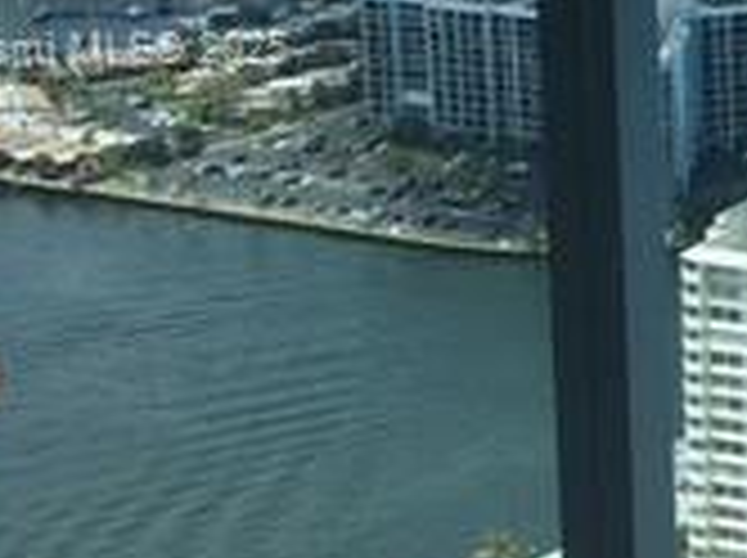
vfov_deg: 13.1
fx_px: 2413
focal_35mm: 112
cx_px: 1107
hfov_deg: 16.2
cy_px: 54
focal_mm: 4.15
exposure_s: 1/509
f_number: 2.2
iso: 25
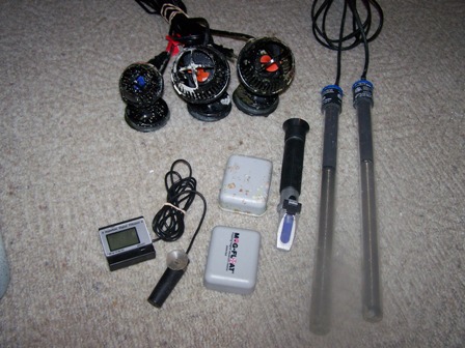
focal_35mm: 38
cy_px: 174
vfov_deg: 37.7
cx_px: 232
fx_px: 510
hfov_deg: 49.0
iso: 160
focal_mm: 6.3
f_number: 2.8
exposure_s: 1/60
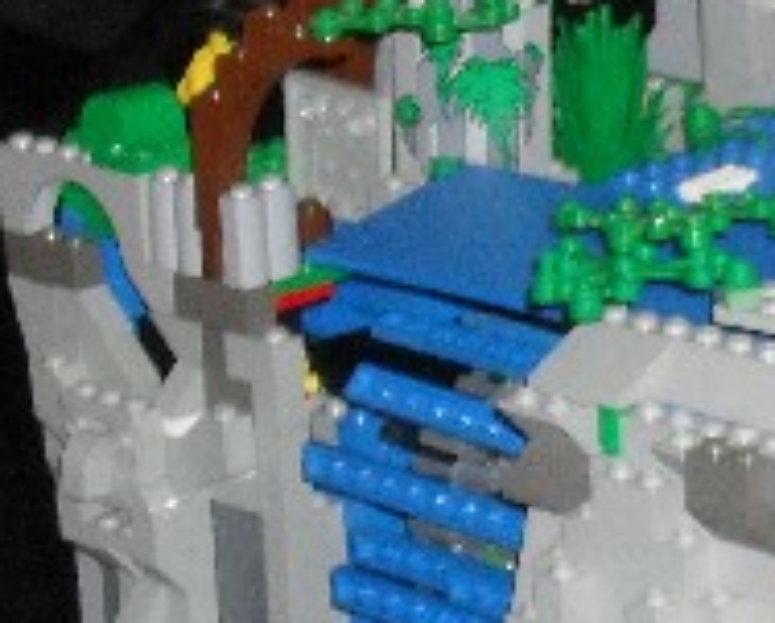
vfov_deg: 7.6
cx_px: 1472
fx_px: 4663
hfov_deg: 9.0
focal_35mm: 203
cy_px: 256
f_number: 3.9
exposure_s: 1/45
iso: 200
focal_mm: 8.7
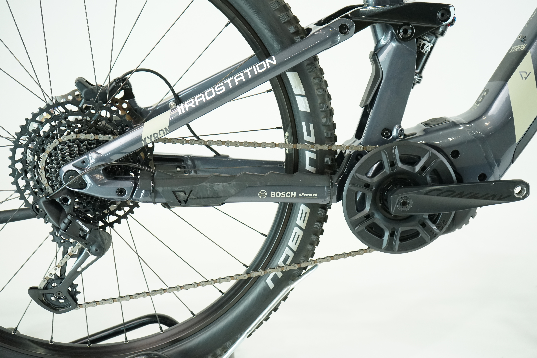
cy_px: 179
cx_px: 268
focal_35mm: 45
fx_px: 671
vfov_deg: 29.9
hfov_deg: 43.6
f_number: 5.6
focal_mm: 45
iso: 2500
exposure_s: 1/200
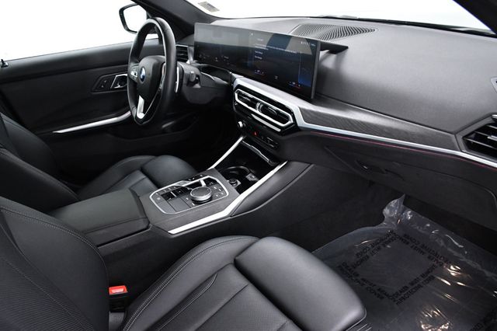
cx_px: 248
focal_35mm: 27
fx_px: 373
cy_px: 166
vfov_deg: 47.9
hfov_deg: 67.4
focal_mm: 18
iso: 2500
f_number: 5.6
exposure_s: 1/125
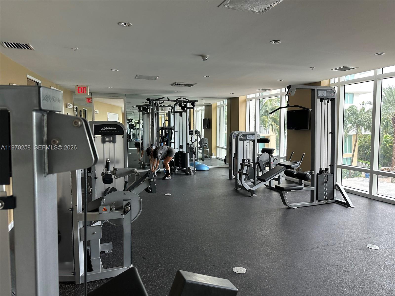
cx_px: 198
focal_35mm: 24
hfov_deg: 71.6
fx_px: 274
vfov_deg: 56.8
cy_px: 148
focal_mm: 6.86
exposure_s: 1/120
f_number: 1.78
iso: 160
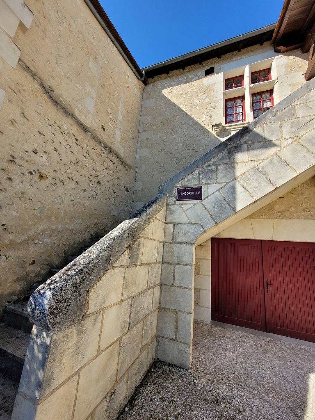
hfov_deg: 89.9
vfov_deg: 106.2
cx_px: 158
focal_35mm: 13
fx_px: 158
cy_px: 210
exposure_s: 1/936
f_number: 2.2
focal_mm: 1.74
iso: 40
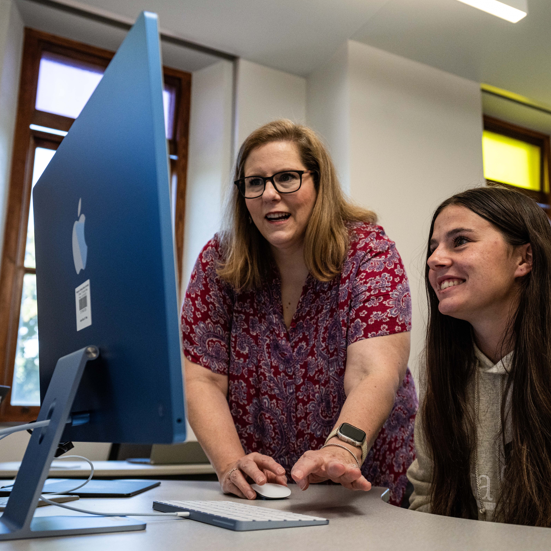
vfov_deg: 42.8
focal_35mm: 39
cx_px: 335
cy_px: 271
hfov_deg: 42.6
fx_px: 702
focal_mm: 30
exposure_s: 1/500
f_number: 4
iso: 1600
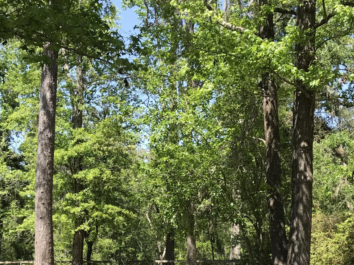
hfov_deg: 31.7
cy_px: 205
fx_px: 624
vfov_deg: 23.7
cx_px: 179
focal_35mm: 61
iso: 20
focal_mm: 3.99
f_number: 1.8
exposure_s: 1/709
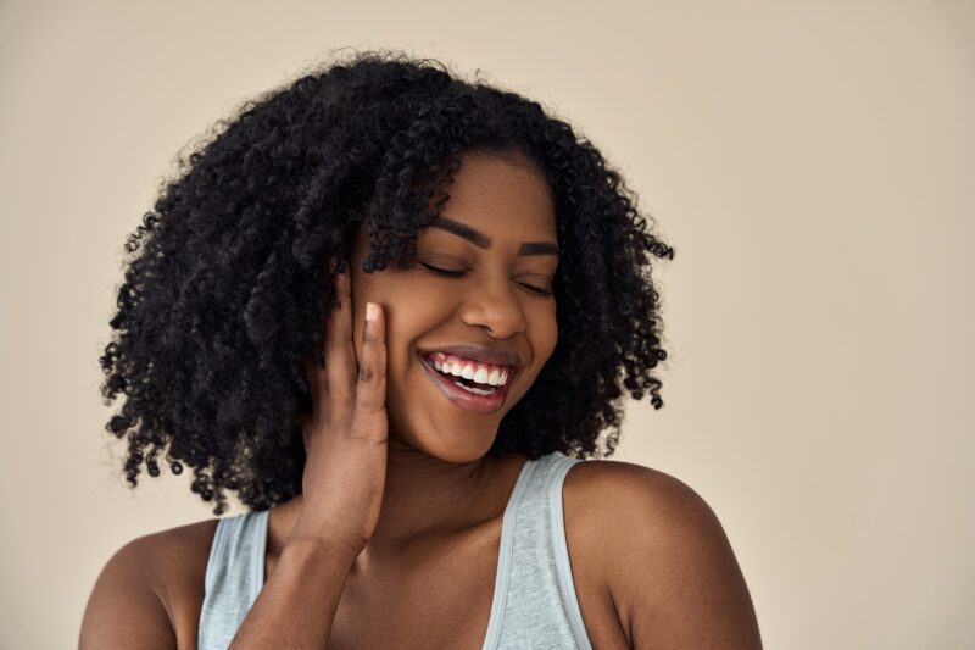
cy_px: 325
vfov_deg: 19.4
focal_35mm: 70
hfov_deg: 28.8
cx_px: 488
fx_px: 1895
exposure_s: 1/200
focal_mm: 70
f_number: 4.5
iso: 800
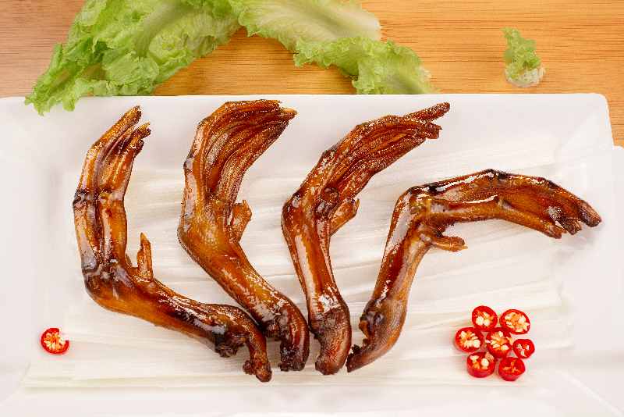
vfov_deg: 27.0
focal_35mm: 50
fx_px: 867
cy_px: 208
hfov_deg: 39.6
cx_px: 312
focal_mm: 50
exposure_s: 1/125
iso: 100
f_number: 6.3
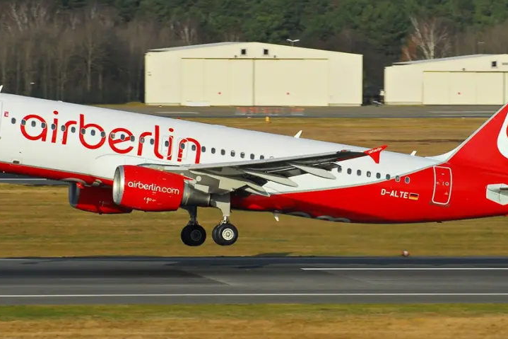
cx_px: 240
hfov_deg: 5.8
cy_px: 179
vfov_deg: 3.9
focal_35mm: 353
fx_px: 4976
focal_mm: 165
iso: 200
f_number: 8
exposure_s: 1/500
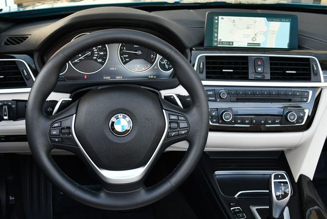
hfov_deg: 48.4
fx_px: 364
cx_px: 164
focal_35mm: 40
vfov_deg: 33.5
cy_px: 110
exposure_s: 1/250
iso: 400
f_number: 3.8
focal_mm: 20
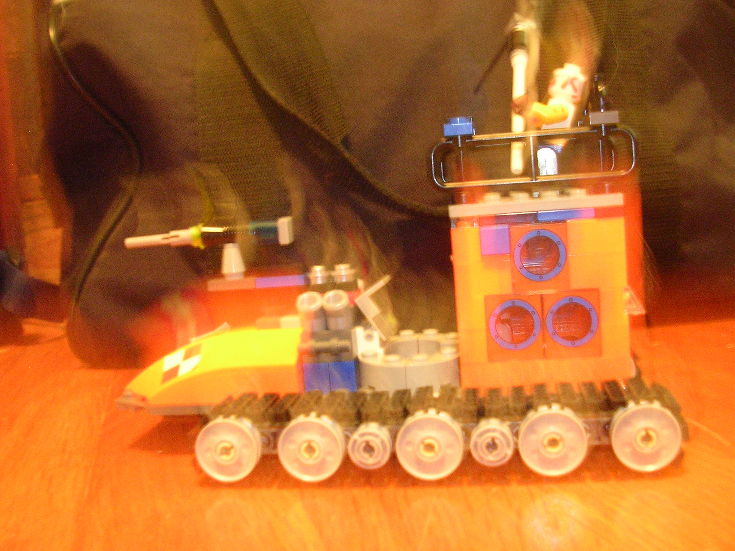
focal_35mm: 38
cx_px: 368
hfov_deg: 49.0
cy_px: 276
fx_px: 807
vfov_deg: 37.7
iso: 200
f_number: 2.8
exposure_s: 1.24
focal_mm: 5.8
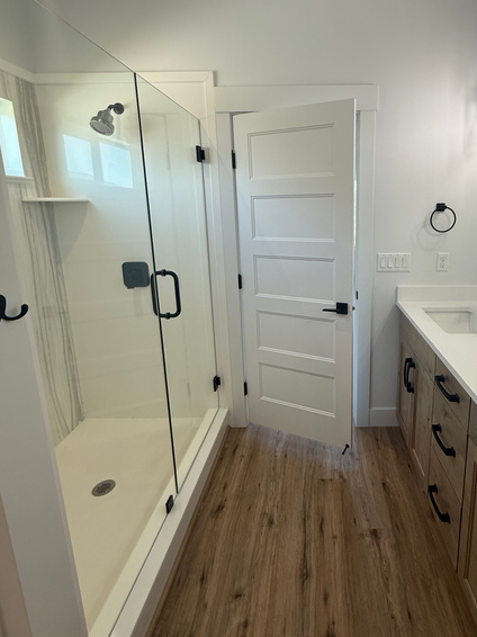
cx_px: 313
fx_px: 349
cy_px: 273
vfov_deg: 84.2
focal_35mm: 19
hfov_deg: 67.0
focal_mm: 2.22
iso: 100
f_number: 2.2
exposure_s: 1/120
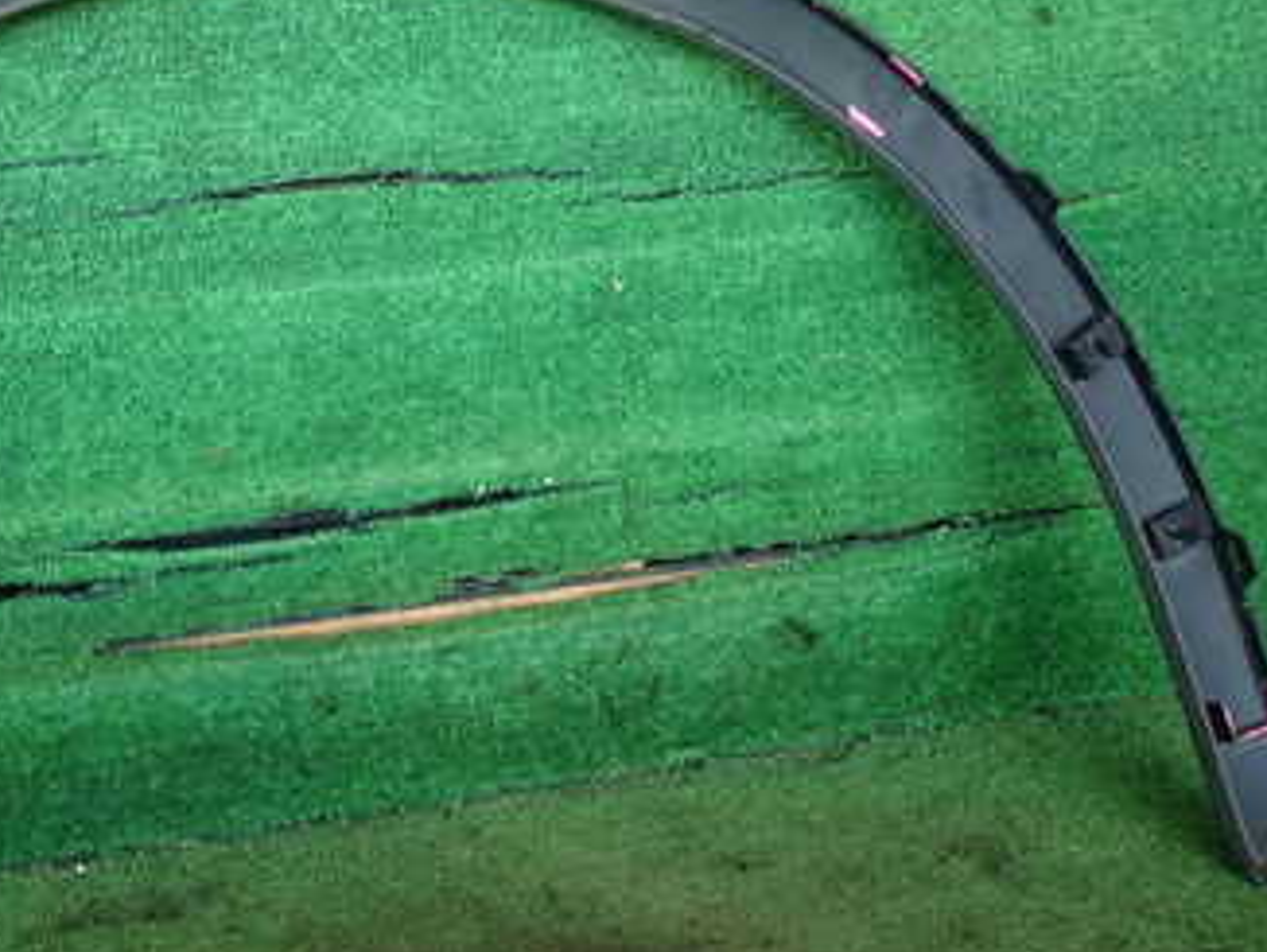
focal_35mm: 46
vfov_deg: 31.6
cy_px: 482
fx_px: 1685
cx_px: 295
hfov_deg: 39.9
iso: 125
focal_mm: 4.5
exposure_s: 1/60
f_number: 2
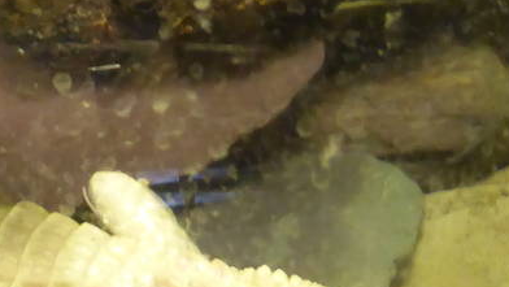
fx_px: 2579
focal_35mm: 191
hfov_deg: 11.2
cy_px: 130
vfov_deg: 6.4
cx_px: 38
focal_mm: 7.4
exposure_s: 1/8
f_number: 3.9
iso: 400
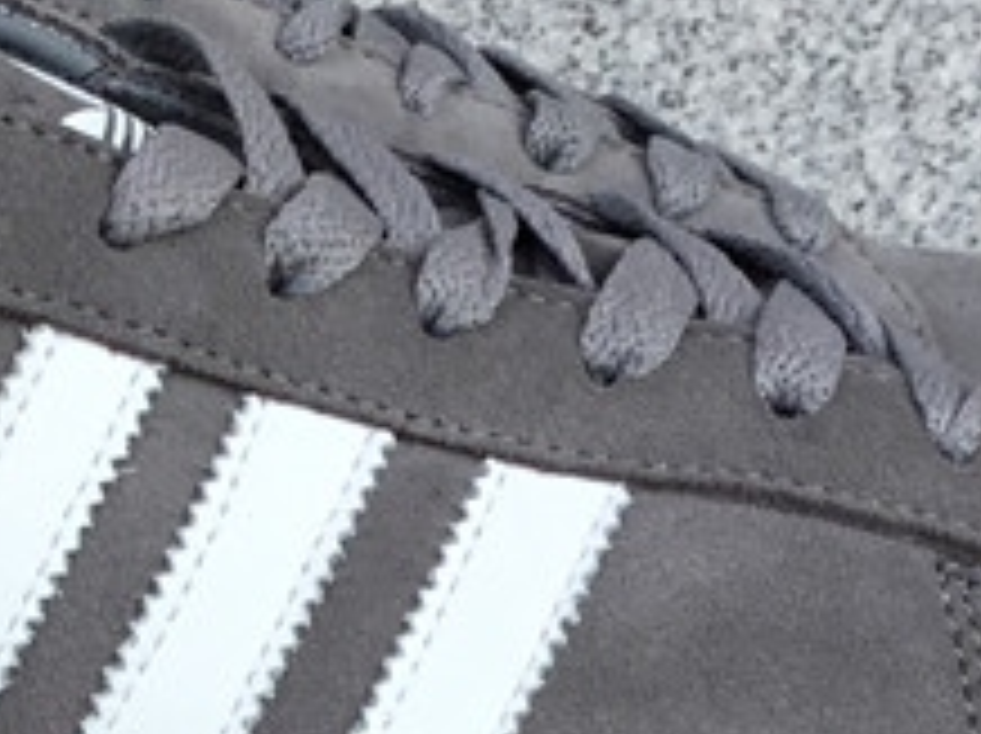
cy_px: 849
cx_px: 117
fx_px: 3623
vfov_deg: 11.4
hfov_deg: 15.3
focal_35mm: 128
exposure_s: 1/245
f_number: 2.4
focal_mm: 3.3
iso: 25
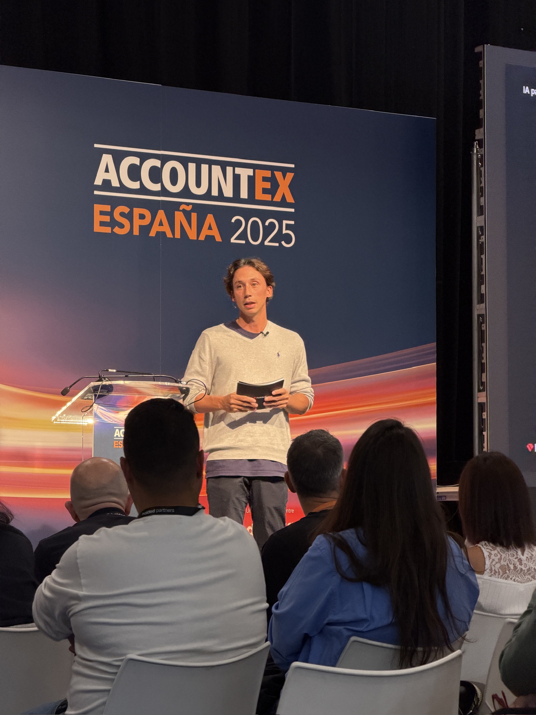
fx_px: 2065
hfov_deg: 14.8
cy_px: 358
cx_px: 268
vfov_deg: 19.6
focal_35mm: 100
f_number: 2.8
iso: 500
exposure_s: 1/100
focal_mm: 16.89
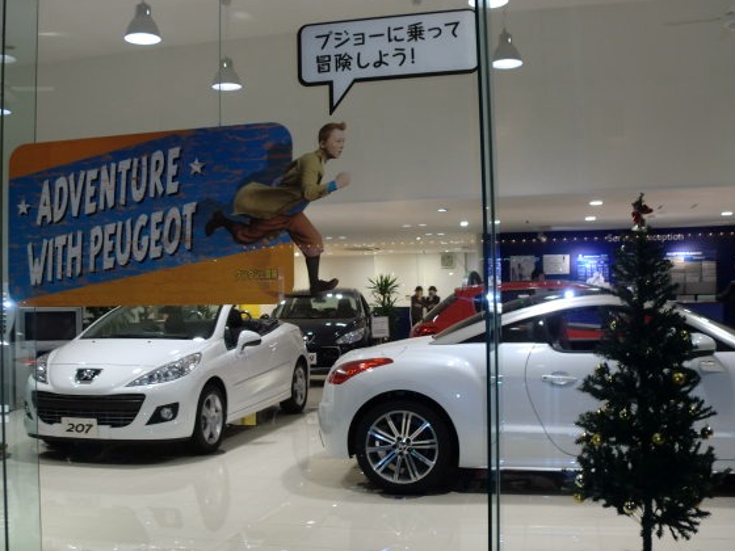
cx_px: 343
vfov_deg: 36.0
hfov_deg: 46.8
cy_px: 265
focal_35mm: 40
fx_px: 849
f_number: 3.1
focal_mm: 6.3
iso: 160
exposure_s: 1/60
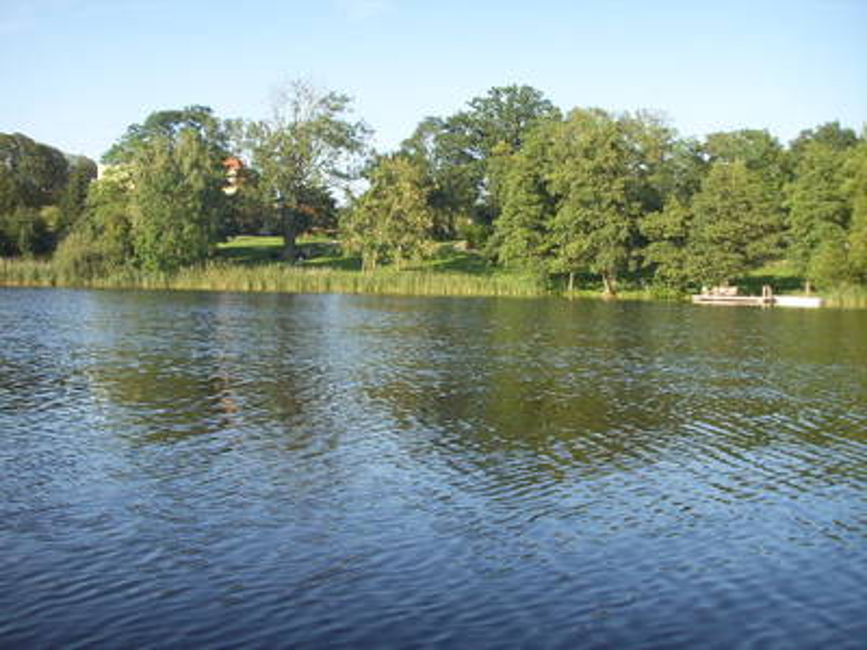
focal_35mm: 39
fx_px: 977
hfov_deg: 47.9
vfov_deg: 36.8
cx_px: 434
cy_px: 325
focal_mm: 6.6
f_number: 3.5
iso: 50
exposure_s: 1/250
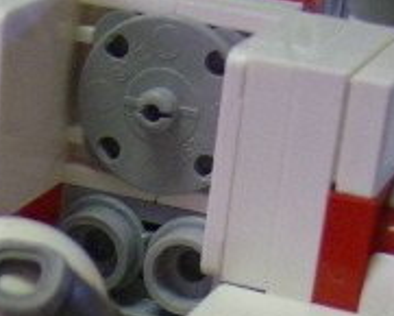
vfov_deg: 11.8
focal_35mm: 124
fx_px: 1447
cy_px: 500
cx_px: 20
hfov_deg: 15.3
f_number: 2.8
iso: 200
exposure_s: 1/38.1
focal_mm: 6
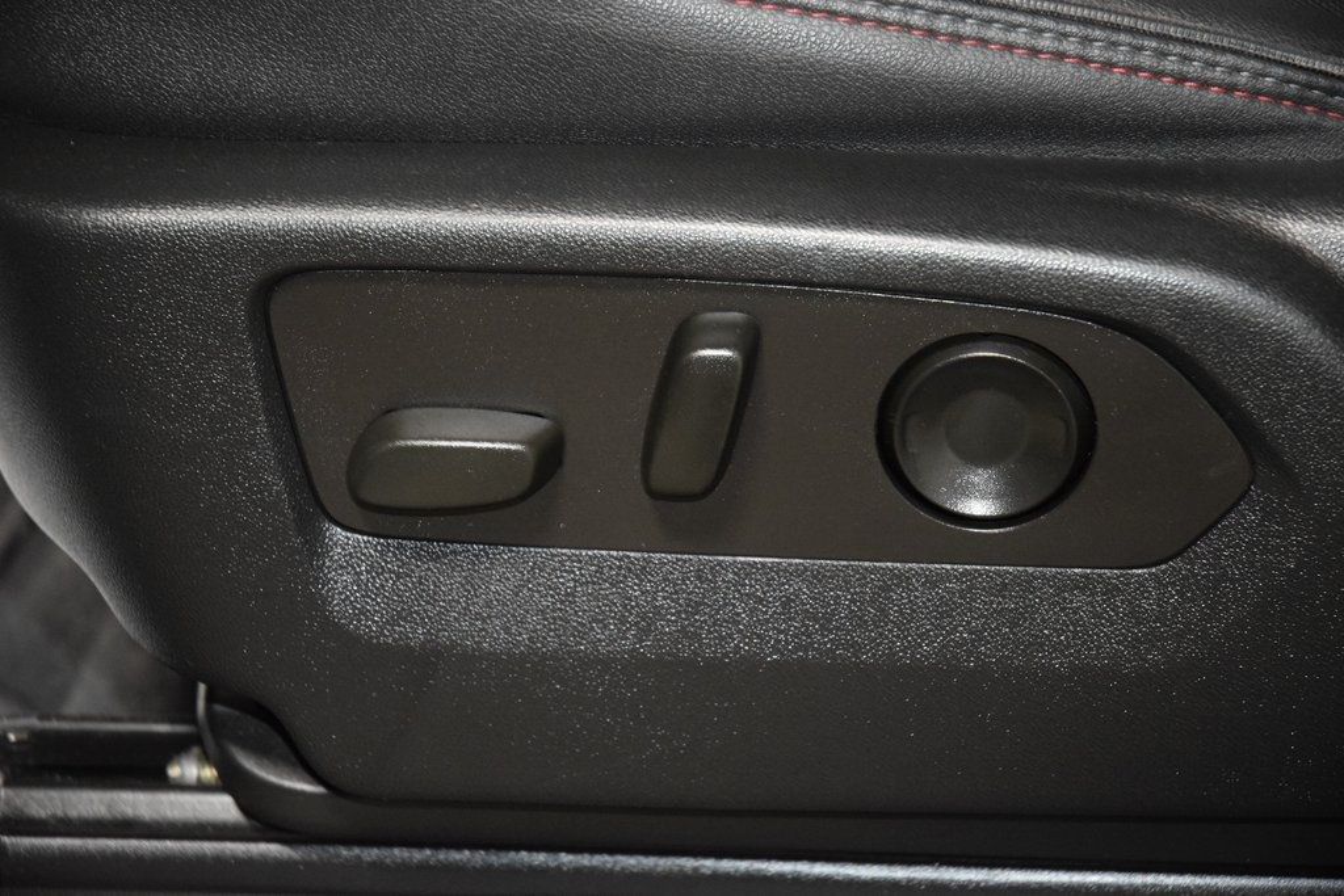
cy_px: 448
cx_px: 672
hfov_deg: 19.5
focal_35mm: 105
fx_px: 3920
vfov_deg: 13.0
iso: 3200
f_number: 4.5
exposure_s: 1/50
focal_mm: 70
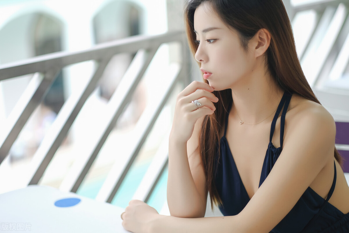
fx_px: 814
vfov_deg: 16.3
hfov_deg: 24.2
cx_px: 174
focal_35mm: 84
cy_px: 116
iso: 200
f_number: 1.2
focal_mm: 56
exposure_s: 1/2400
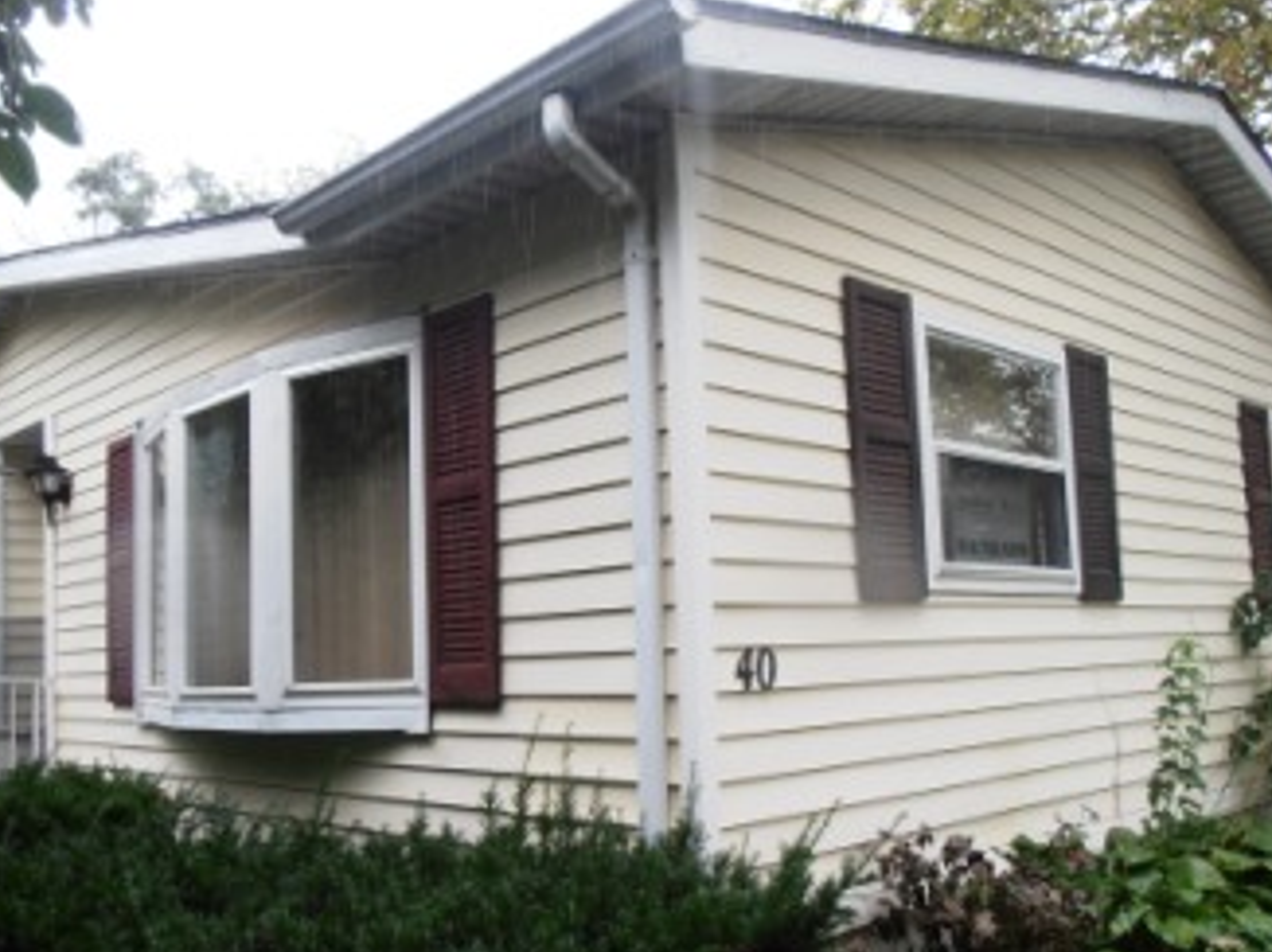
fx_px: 1212
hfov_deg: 55.3
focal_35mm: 33
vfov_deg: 42.7
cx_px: 570
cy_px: 570
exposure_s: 1/125
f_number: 3
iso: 80
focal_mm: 4.2
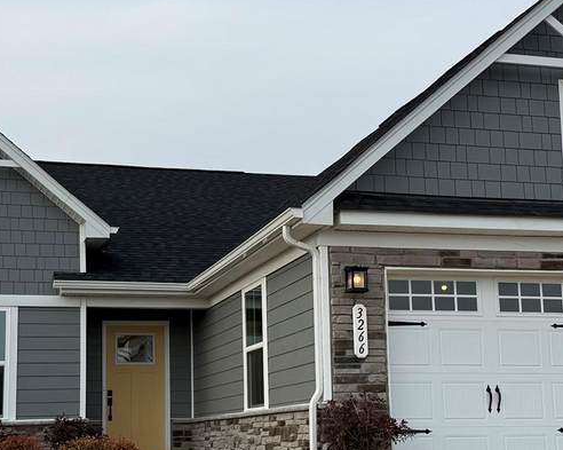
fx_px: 1016
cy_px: 299
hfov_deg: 31.0
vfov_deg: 24.8
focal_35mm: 61
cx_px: 249
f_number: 1.78
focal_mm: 6.76
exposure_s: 1/3145
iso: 80
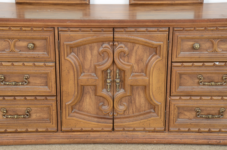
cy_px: 75
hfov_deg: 27.0
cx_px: 114
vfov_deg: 18.1
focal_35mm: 75
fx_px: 472
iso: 125
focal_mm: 50
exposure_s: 1/100
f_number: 9
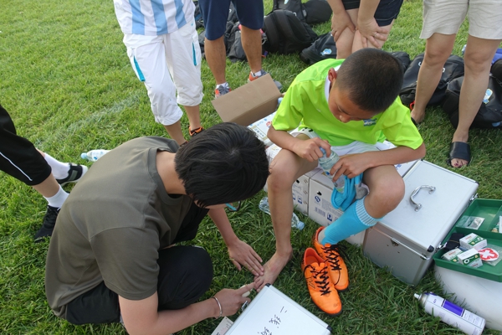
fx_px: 335
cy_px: 168
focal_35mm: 24
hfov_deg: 73.7
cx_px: 251
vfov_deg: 53.1
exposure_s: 1/160
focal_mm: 8.8
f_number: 2.8
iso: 125
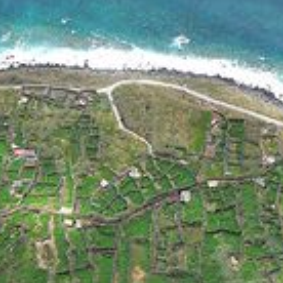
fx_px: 1064
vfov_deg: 15.0
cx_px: 100
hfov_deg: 15.1
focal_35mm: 115
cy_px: 266
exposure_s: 1/500
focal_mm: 6
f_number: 4
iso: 80
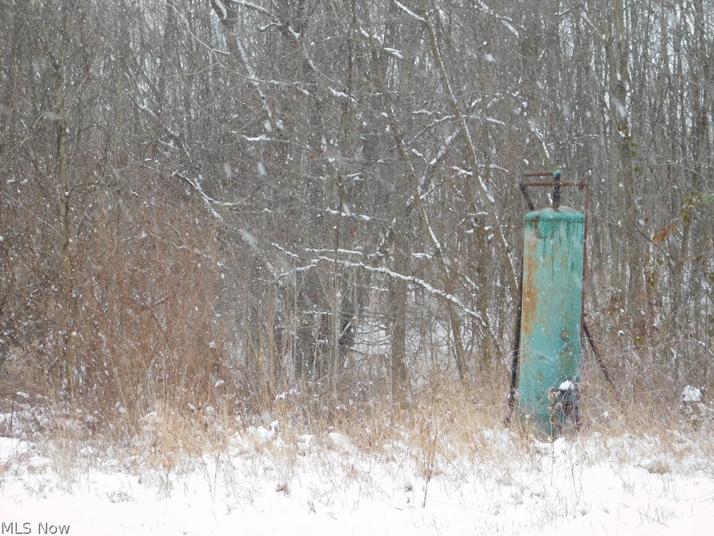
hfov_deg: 21.3
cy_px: 268
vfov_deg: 16.1
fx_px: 1898
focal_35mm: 92
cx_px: 357
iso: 125
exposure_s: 1/100
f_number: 4.5
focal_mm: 16.1
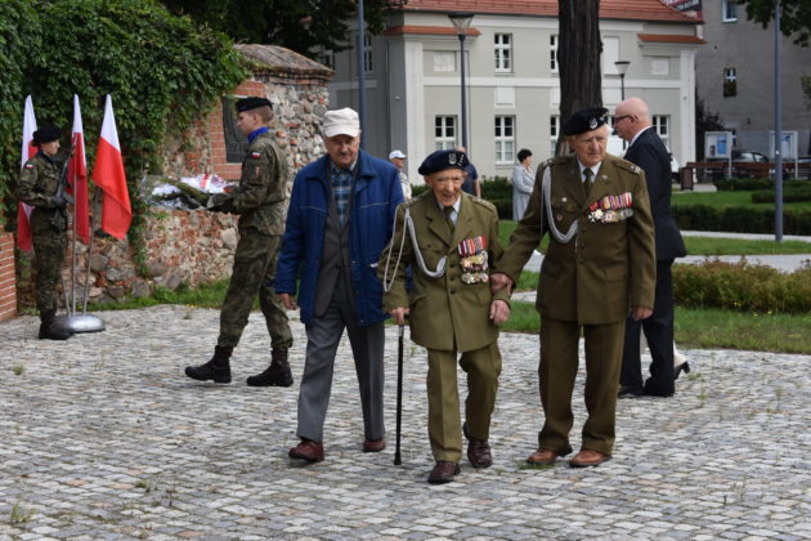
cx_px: 406
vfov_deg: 18.2
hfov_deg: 27.0
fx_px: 1689
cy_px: 270
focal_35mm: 75
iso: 360
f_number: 8
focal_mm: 50
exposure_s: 1/500
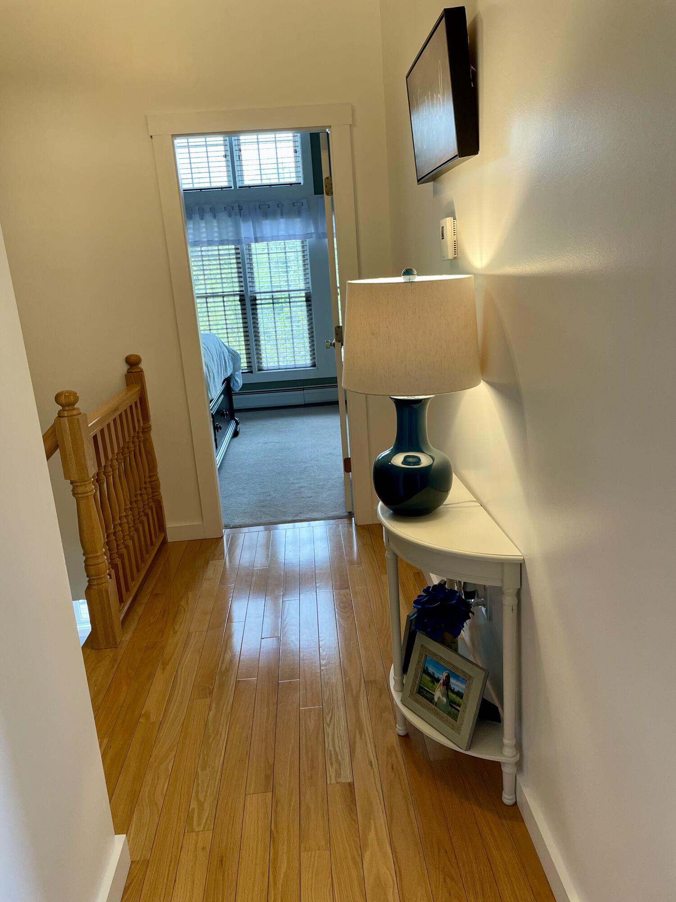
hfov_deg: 53.1
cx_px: 338
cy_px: 451
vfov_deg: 67.3
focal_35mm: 26
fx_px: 677
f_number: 1.6
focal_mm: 4.2
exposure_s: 1/60
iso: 100
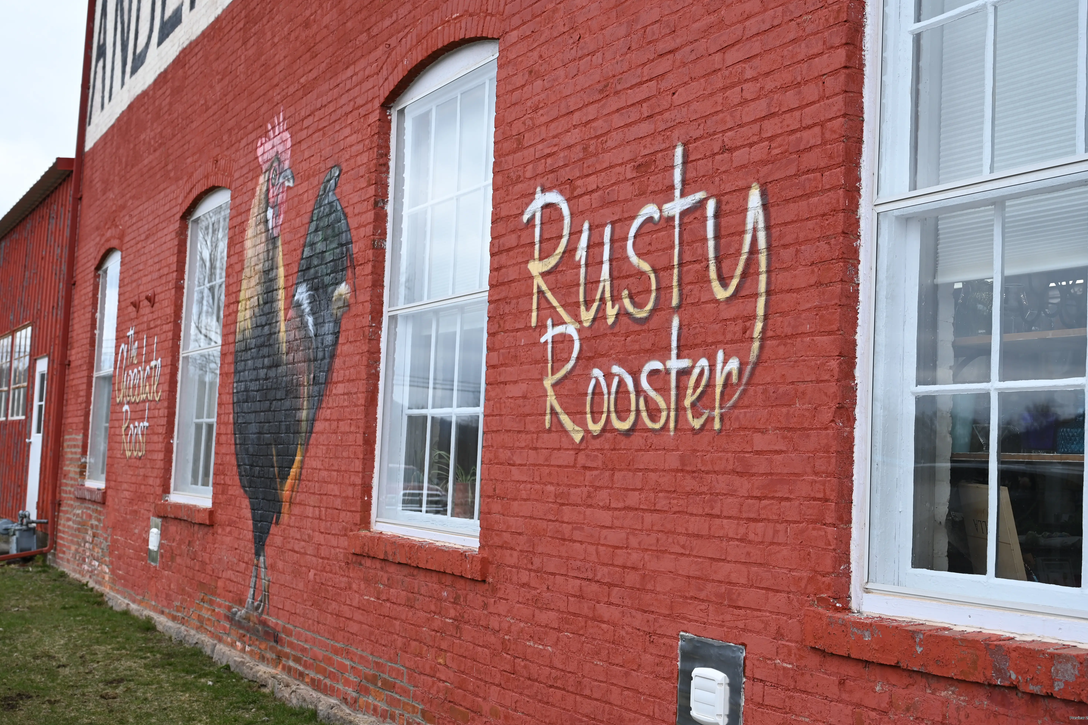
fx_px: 1360
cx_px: 554
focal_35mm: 45
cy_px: 355
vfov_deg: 29.9
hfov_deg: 43.6
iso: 180
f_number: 5.6
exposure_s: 1/250
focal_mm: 44
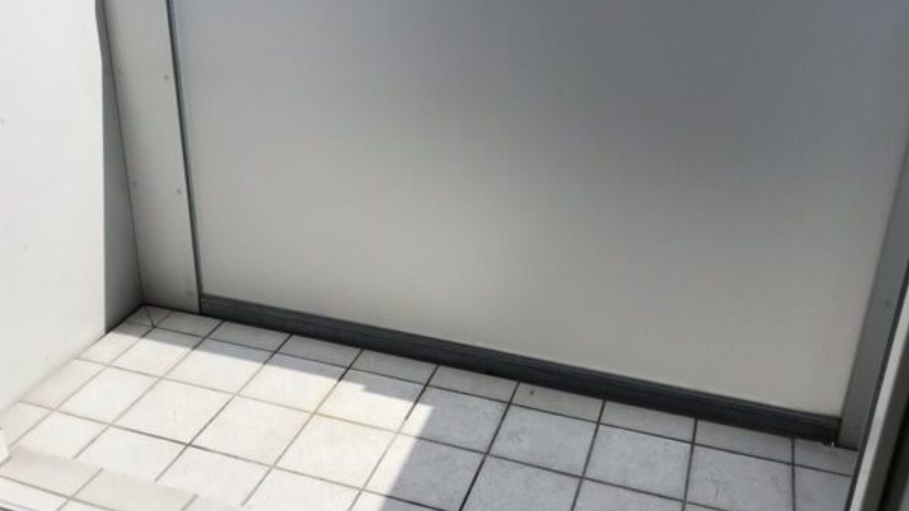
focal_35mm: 39
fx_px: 940
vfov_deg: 30.4
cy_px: 243
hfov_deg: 51.4
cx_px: 377
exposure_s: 1/5319
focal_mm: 3.99
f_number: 1.8
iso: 20
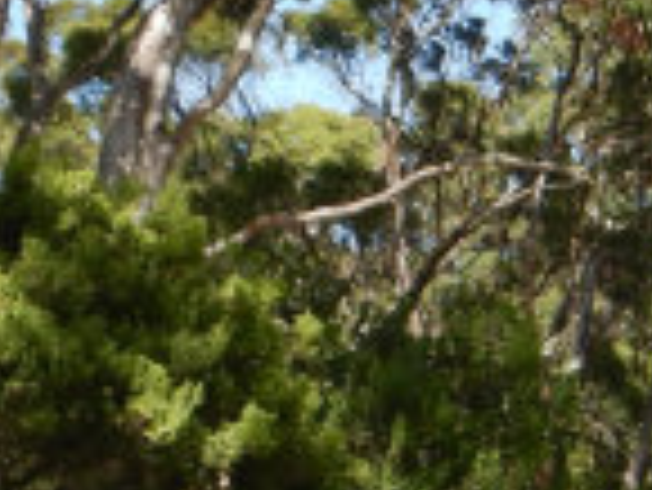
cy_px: 477
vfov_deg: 11.2
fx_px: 2488
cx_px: 823
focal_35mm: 132
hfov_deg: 14.4
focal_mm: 4.3
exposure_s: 1/1000
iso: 125
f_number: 2.8
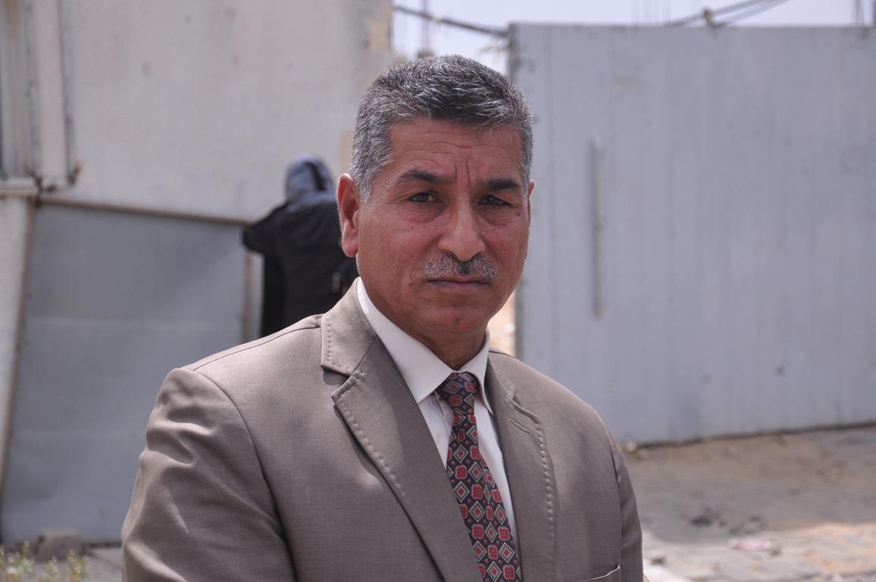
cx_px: 438
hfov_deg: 27.0
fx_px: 1823
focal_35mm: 75
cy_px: 291
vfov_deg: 18.1
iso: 200
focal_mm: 50
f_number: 5
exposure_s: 1/1000
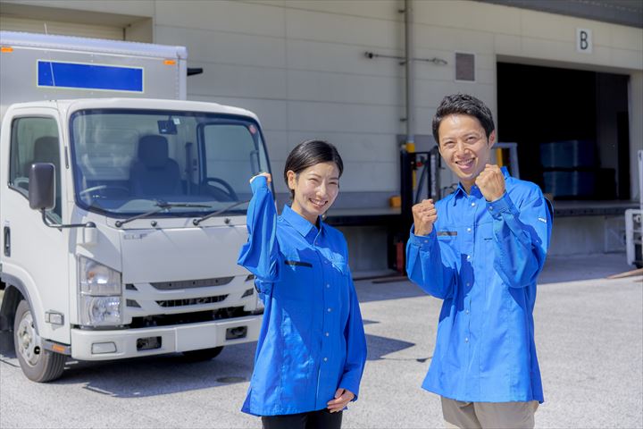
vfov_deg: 24.6
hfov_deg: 36.2
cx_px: 322
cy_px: 214
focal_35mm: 55
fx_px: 982
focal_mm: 55
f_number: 5.6
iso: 100
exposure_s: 1/400
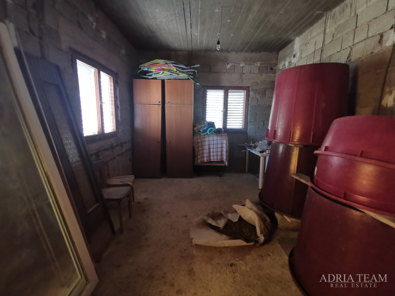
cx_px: 198
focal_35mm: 16
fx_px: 183
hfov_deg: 94.5
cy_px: 148
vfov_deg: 78.1
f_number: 2.2
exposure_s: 1/25
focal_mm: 2.35
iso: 800
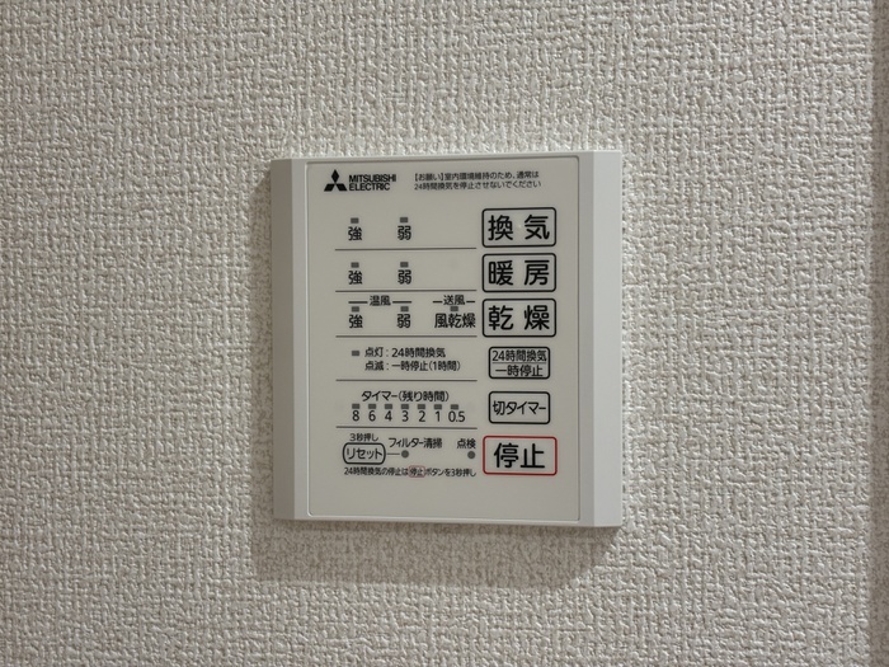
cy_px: 334
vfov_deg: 28.0
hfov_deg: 36.8
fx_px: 1335
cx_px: 444
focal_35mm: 52
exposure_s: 1/60
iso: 64
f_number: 1.6
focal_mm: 5.96
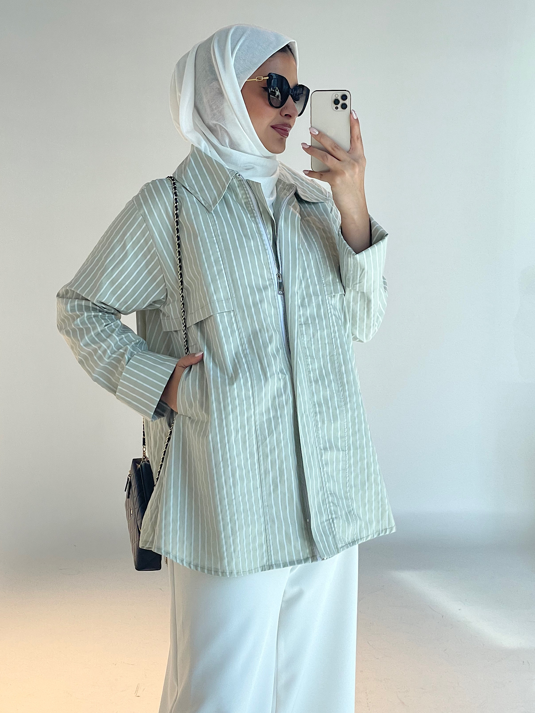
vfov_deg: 36.8
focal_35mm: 52
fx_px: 1072
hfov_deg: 28.0
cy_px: 356
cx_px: 268
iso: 50
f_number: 2
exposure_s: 1/122
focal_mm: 6
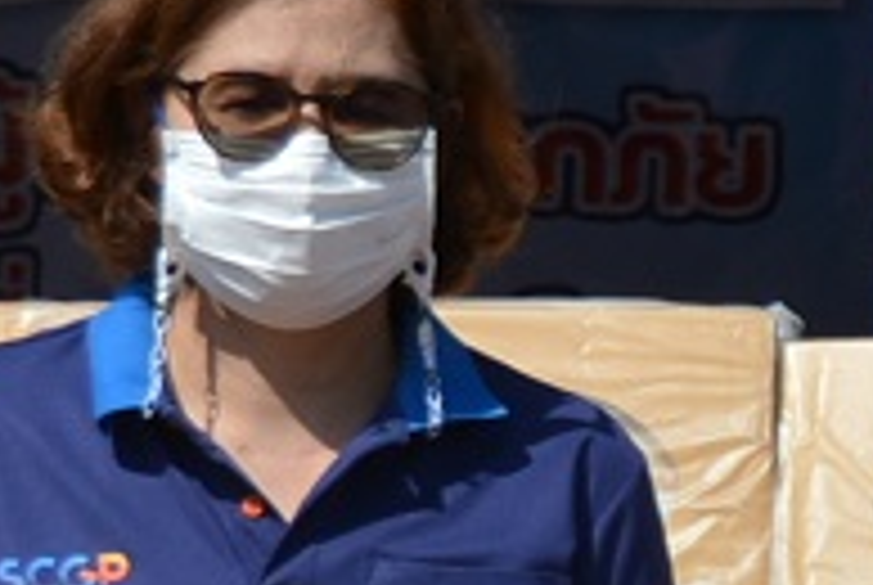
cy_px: 1004
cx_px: 1202
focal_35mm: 312
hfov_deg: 6.5
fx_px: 7574
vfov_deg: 4.4
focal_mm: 27
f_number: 4.5
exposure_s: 1/1250
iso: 100
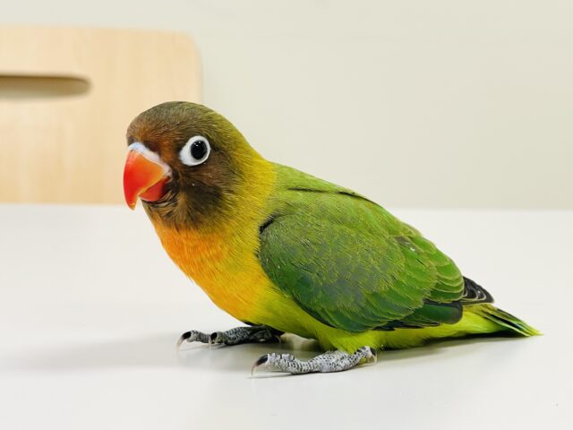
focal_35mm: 52
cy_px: 215
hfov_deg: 36.8
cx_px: 286
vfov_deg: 28.0
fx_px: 861
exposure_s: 1/99
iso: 80
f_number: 2
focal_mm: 6
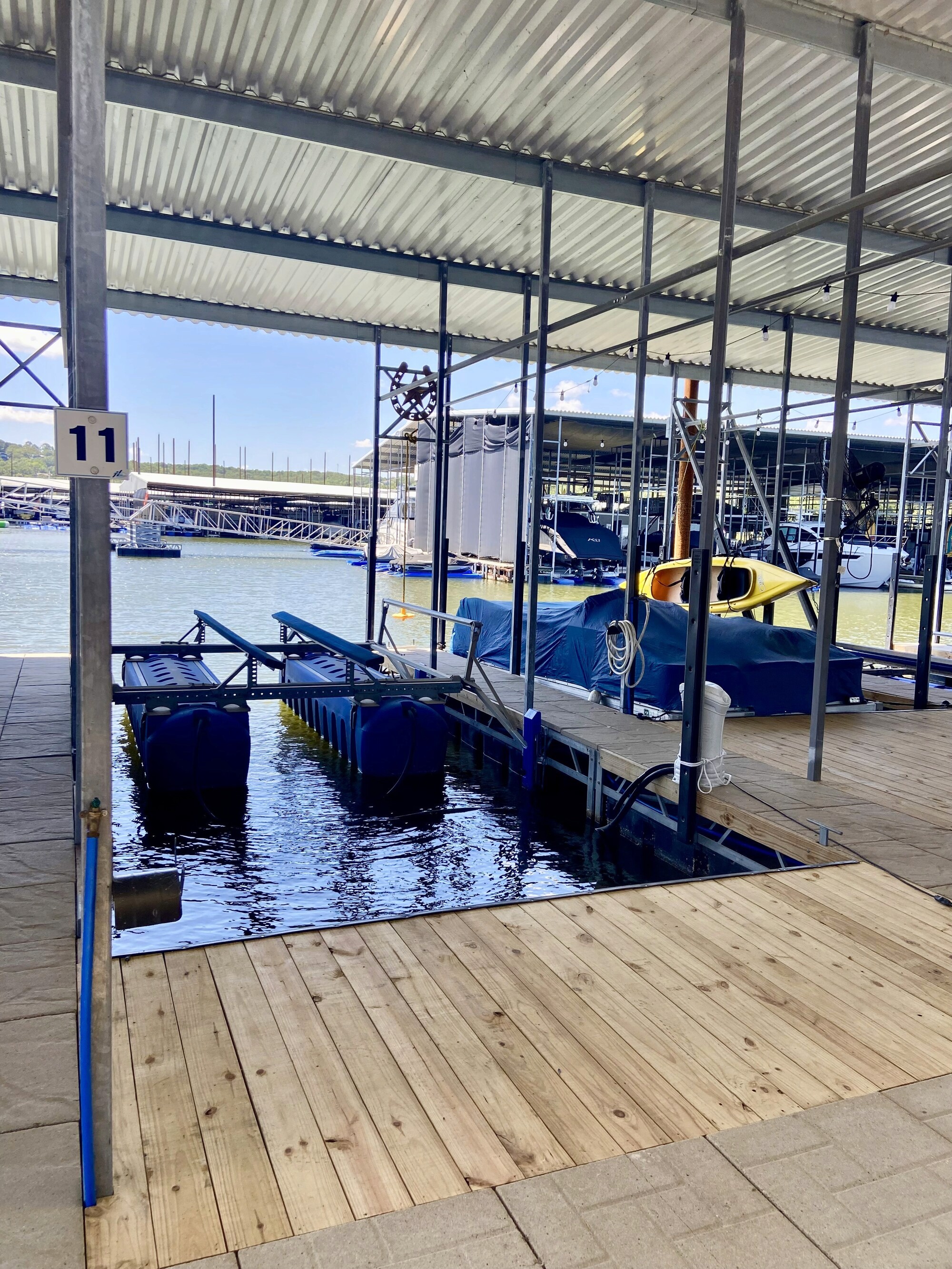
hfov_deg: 53.1
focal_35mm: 26
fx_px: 953
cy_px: 634
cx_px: 476
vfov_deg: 67.3
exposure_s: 1/460
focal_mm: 4.25
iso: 32
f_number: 1.8
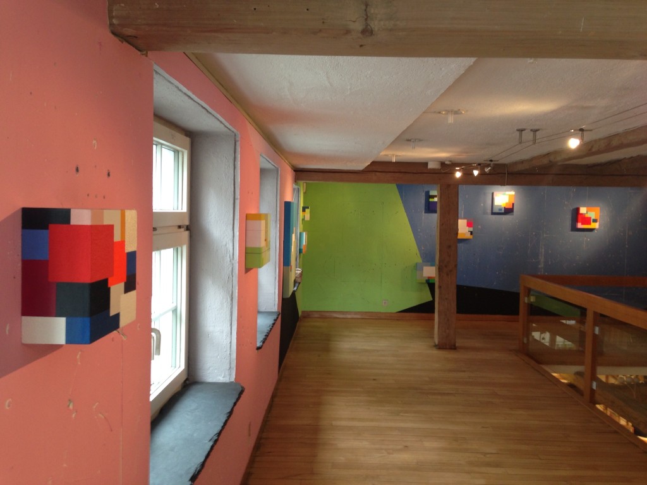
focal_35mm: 33
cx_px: 324
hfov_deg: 55.4
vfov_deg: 42.9
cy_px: 242
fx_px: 617
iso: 64
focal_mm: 4.13
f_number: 2.4
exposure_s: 1/20
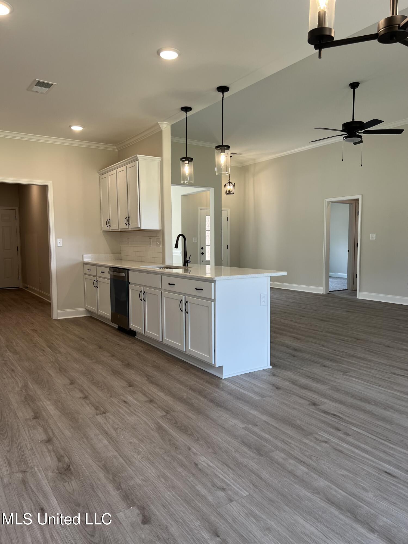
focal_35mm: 26
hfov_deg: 53.1
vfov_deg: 67.3
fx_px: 409
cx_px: 204
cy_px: 272
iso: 50
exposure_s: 1/120
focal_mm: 5.7
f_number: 1.5
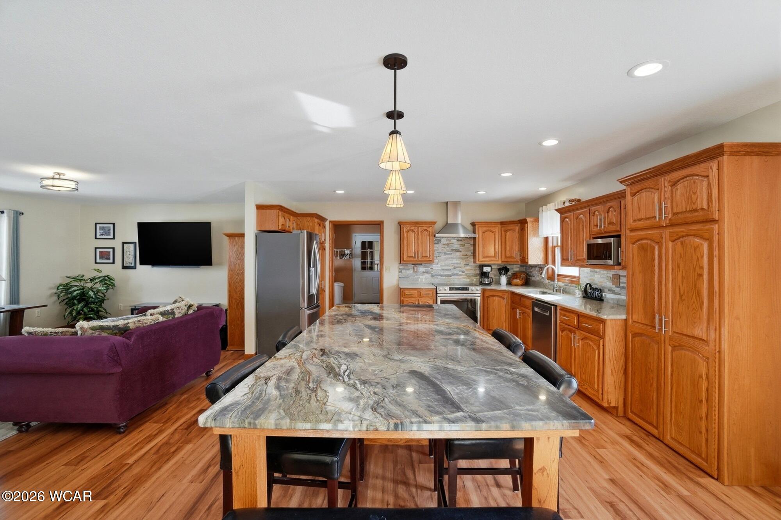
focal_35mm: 15
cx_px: 390
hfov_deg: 100.4
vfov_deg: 77.3
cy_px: 260
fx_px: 325
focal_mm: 10
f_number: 4
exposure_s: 1/640
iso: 100
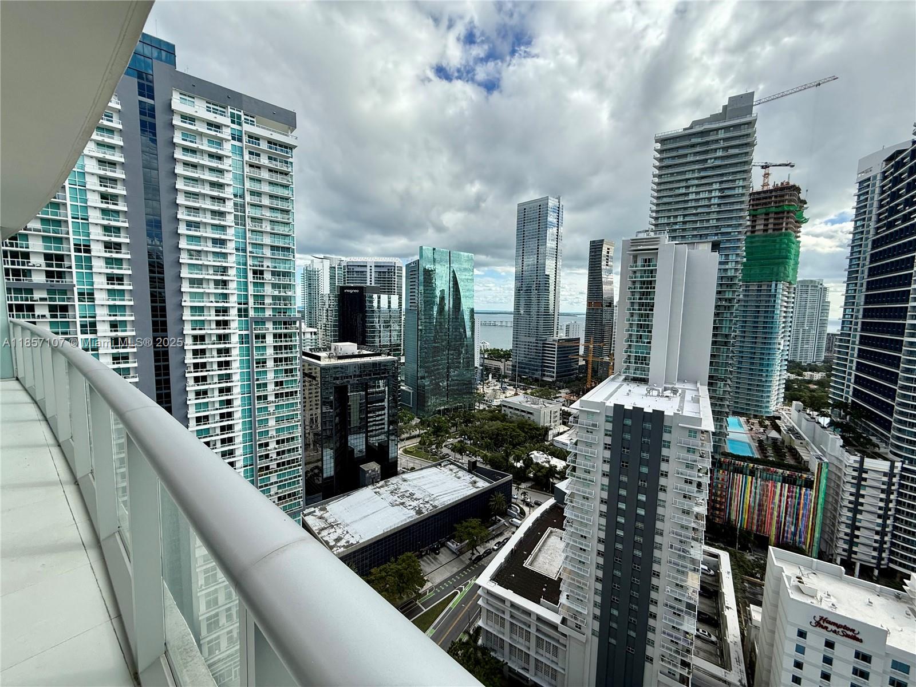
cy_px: 344
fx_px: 370
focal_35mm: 14
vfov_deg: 85.7
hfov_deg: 102.1
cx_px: 458
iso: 50
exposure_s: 1/1235
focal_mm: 2.22
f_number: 2.2
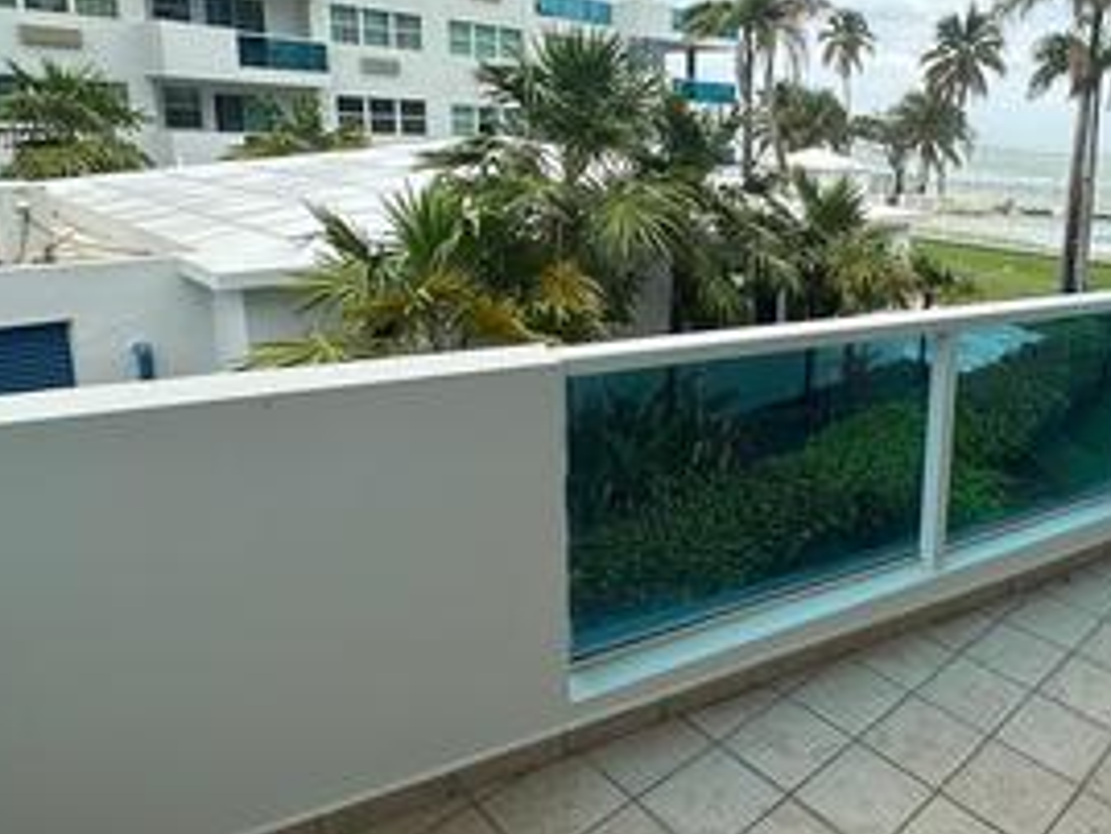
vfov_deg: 52.3
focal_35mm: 26
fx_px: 835
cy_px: 291
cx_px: 847
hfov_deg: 63.0
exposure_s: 1/1261
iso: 40
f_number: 2.2
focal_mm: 2.22
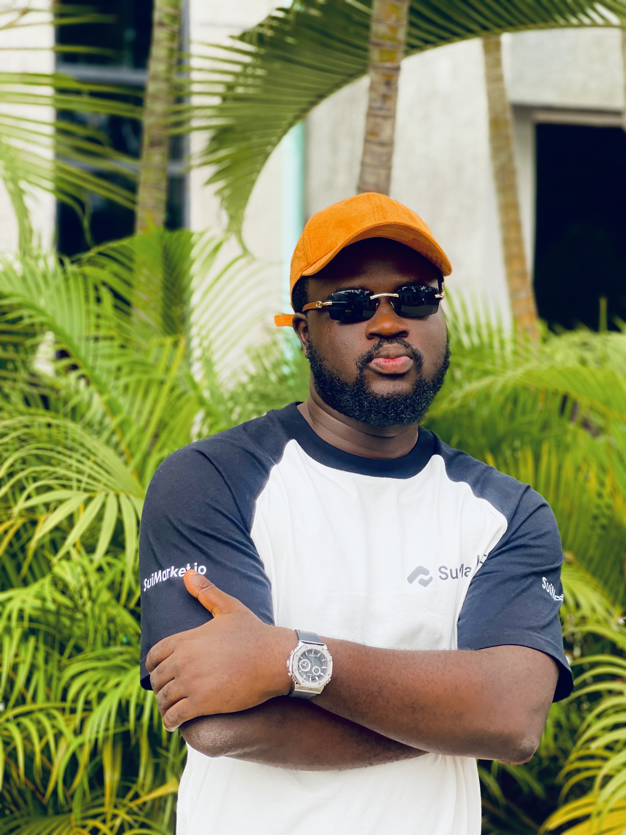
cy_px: 418
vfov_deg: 30.3
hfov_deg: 22.9
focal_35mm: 64
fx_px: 1543
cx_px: 313
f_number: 2.2
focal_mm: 7.5
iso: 32
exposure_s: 1/121
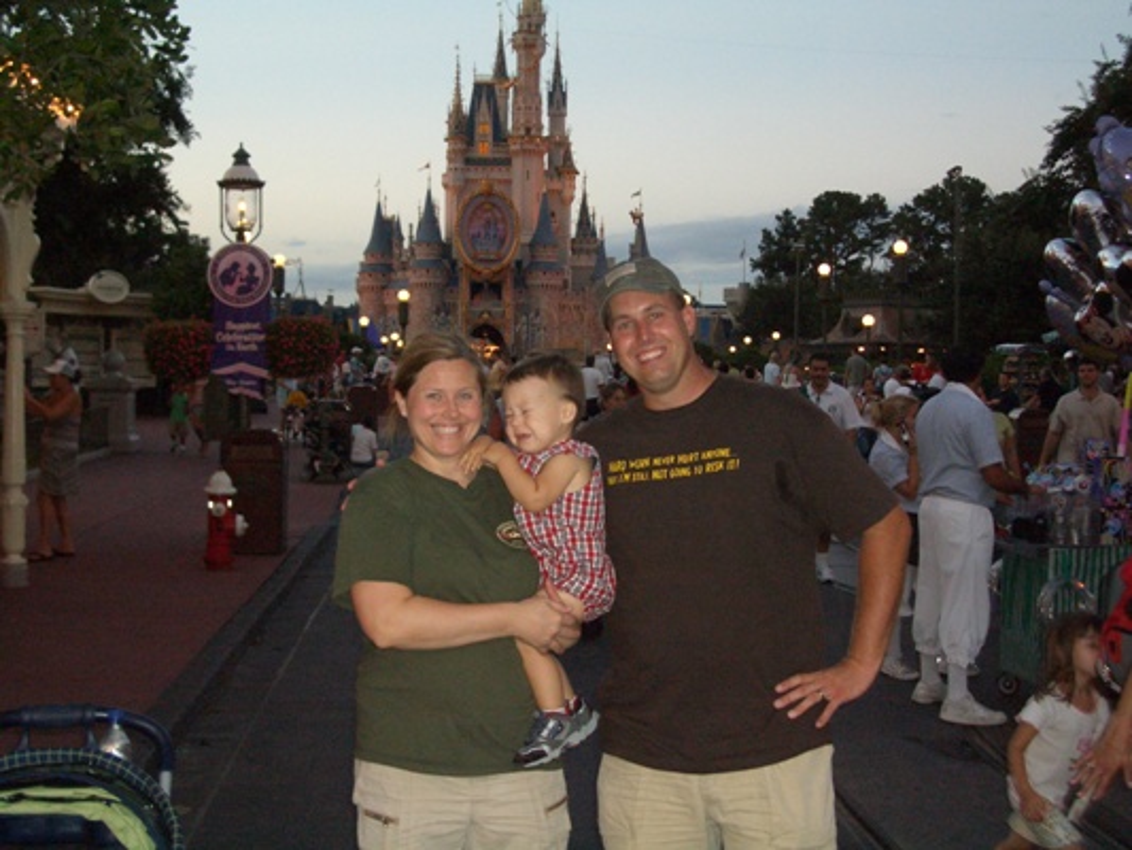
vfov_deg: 29.7
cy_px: 425
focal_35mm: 49
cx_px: 566
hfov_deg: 38.9
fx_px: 1603
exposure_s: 1/60
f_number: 3.1
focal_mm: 8.2
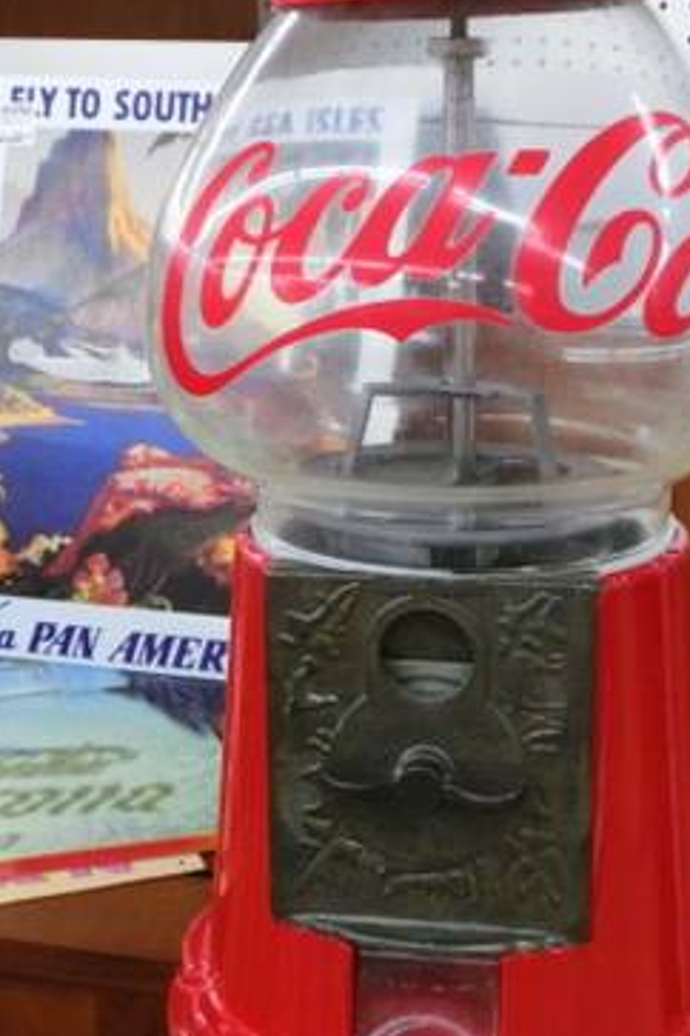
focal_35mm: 55
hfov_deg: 24.6
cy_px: 465
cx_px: 396
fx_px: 1581
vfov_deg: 36.2
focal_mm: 5.7
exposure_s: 1/125
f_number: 3.8
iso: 640
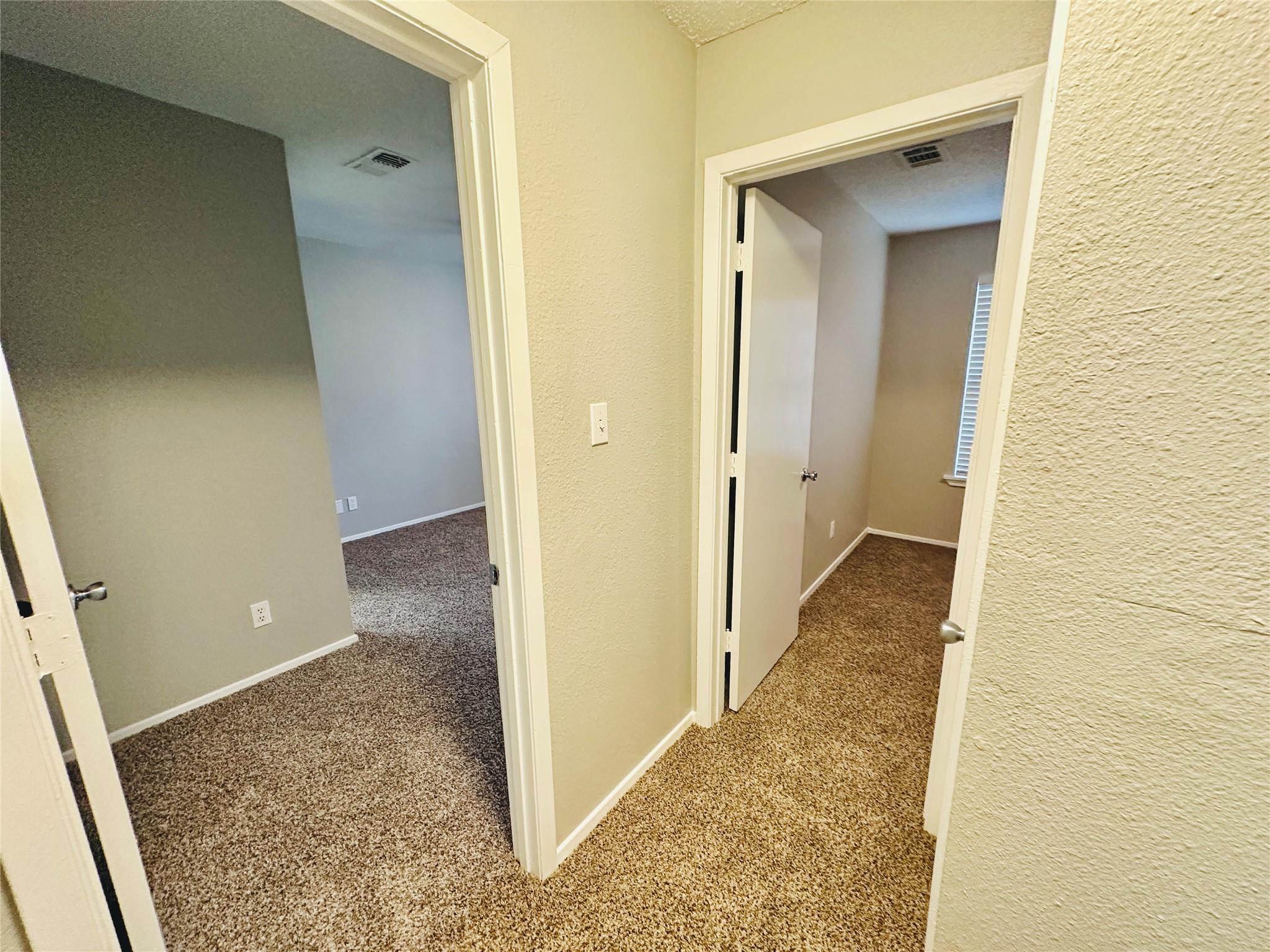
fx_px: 514
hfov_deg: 102.1
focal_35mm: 14
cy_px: 476
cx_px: 635
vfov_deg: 85.7
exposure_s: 1/60
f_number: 2.2
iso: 320
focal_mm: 2.22
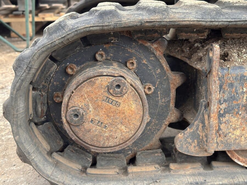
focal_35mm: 48
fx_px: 343
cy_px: 92
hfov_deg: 39.7
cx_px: 124
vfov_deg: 30.3
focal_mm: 6.86
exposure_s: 1/61
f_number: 1.78
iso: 80
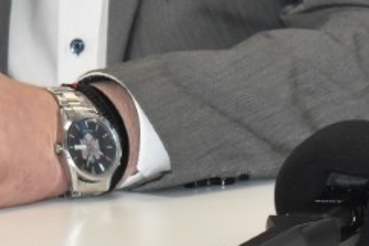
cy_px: -286
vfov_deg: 3.5
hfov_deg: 5.2
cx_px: 107
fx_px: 4029
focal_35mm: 393
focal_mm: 55
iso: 1600
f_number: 6.3
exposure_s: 1/200
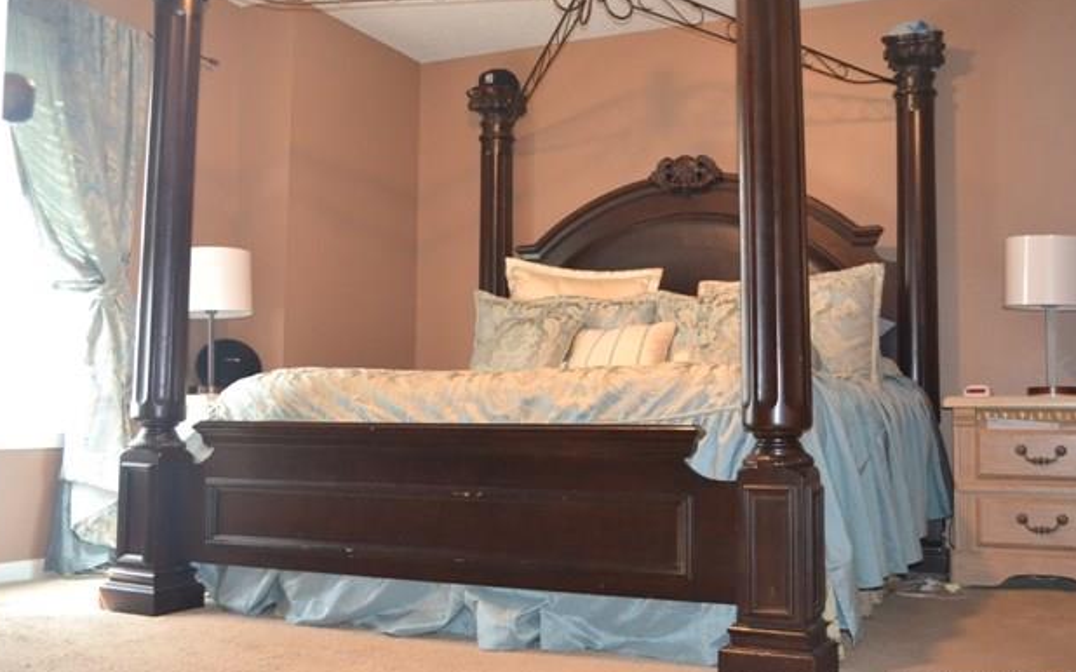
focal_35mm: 38
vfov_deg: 33.6
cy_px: 332
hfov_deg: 51.6
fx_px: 1114
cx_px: 535
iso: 3200
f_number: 4
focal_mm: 24
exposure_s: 1/60
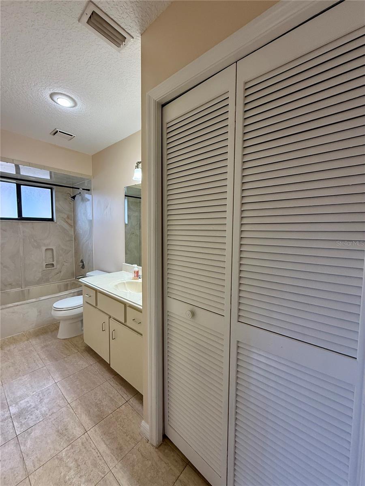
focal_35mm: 14
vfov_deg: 102.1
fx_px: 197
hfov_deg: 85.7
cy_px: 243
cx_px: 182
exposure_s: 1/120
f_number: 2.2
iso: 200
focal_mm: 2.22
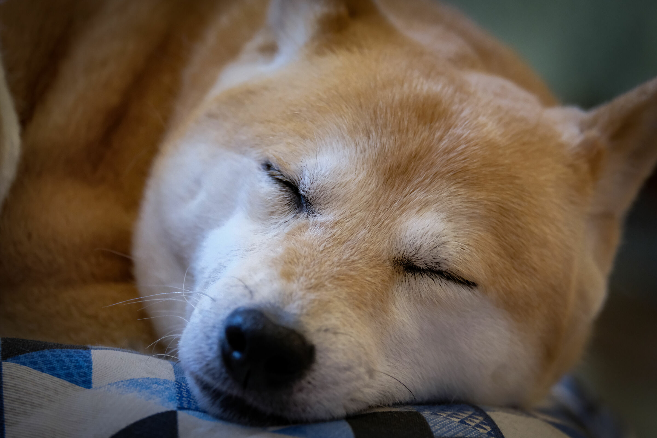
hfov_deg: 10.2
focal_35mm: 202
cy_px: 219
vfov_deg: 6.8
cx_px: 328
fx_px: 3686
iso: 4000
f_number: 4.4
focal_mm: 134.5
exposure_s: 1/60
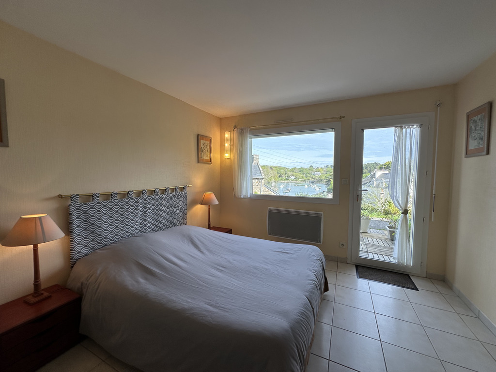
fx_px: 201
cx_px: 248
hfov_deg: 102.1
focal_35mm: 14
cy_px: 186
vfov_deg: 85.7
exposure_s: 1/275
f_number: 2.2
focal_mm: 2.22
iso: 40
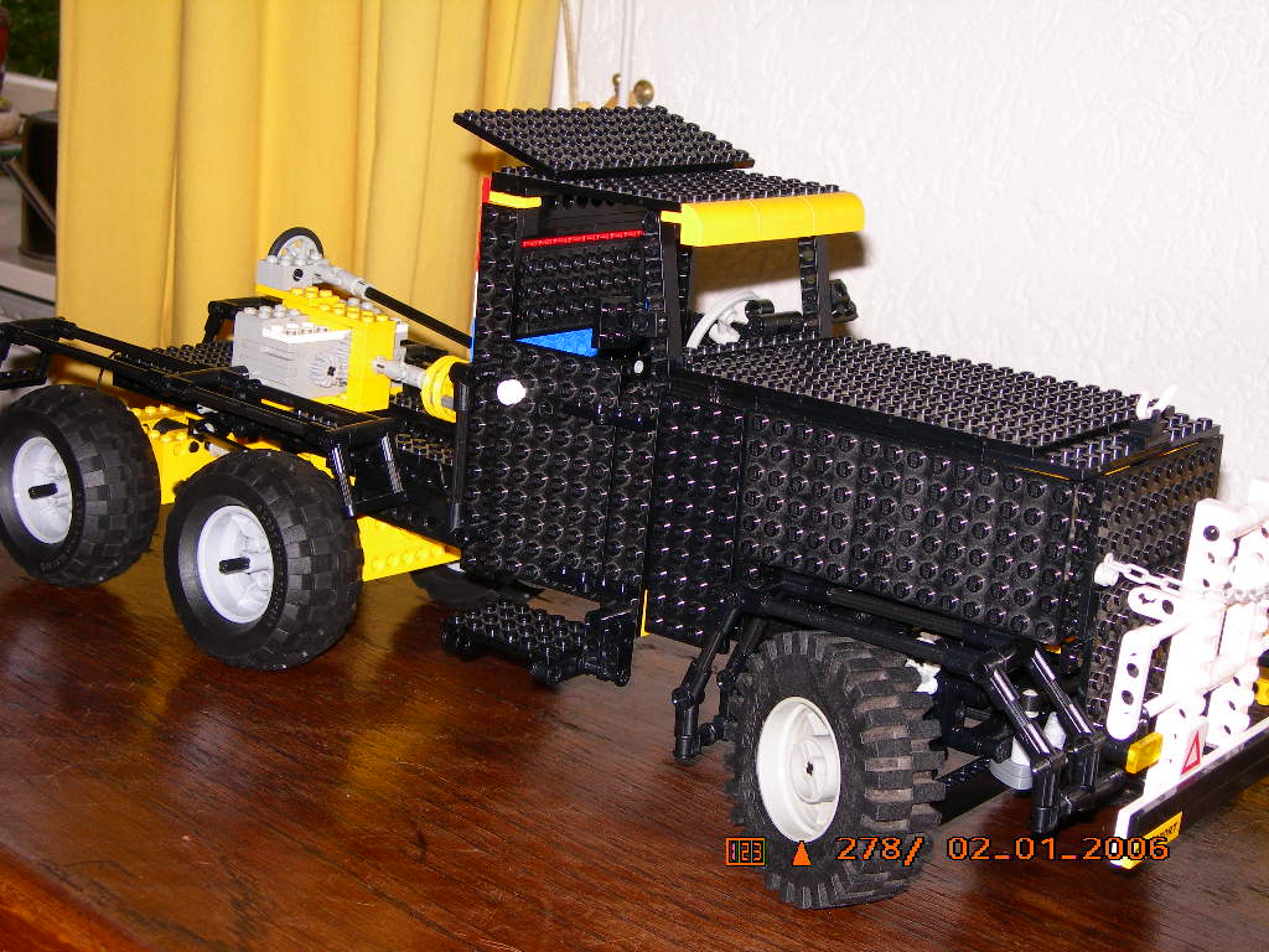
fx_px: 2236
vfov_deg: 24.0
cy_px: 476
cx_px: 634
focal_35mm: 61
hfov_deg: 31.7
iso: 59
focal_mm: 12.7
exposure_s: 1/60.1
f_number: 3.5
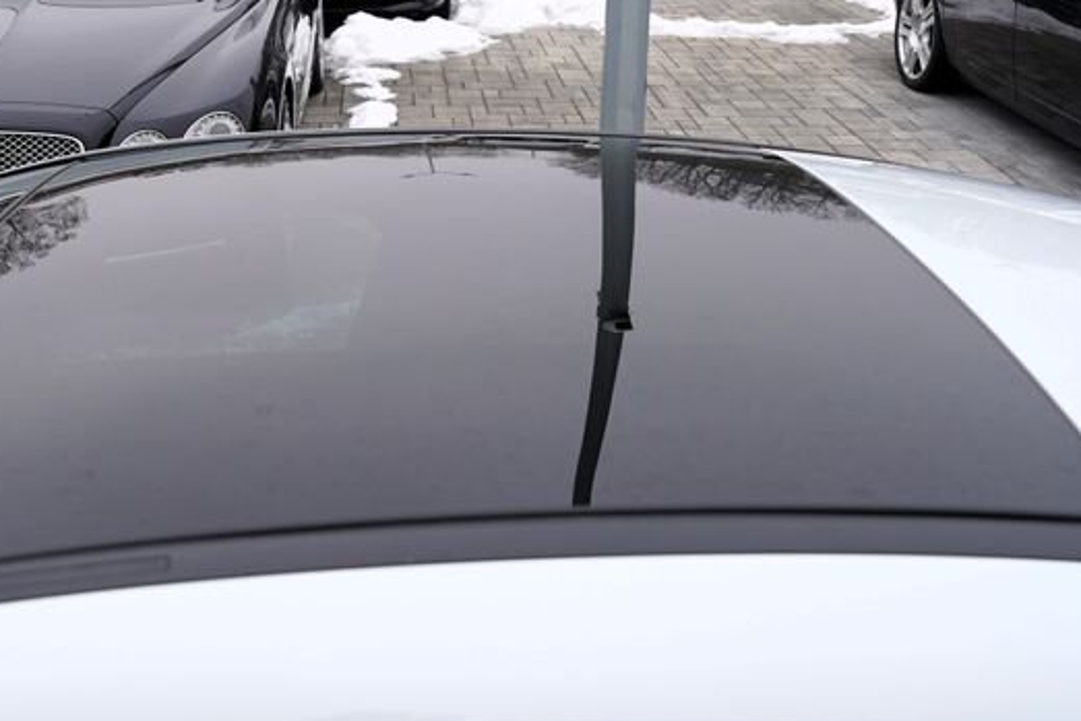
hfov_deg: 41.6
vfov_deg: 28.2
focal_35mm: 47
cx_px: 399
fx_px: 1412
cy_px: 162
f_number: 4.5
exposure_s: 1/160
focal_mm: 24
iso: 160
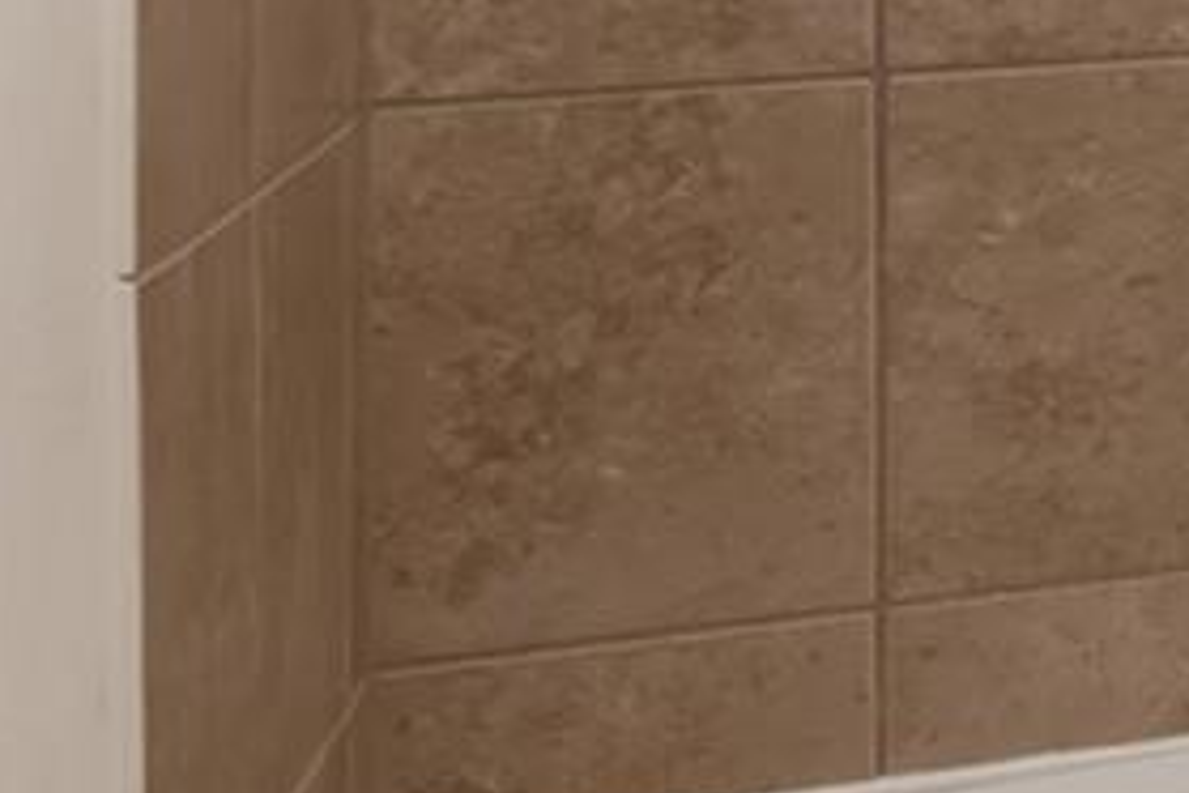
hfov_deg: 9.6
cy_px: -405
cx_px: 4074
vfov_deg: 10.1
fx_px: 4359
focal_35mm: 132
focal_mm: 18
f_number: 8
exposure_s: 1/5
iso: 400
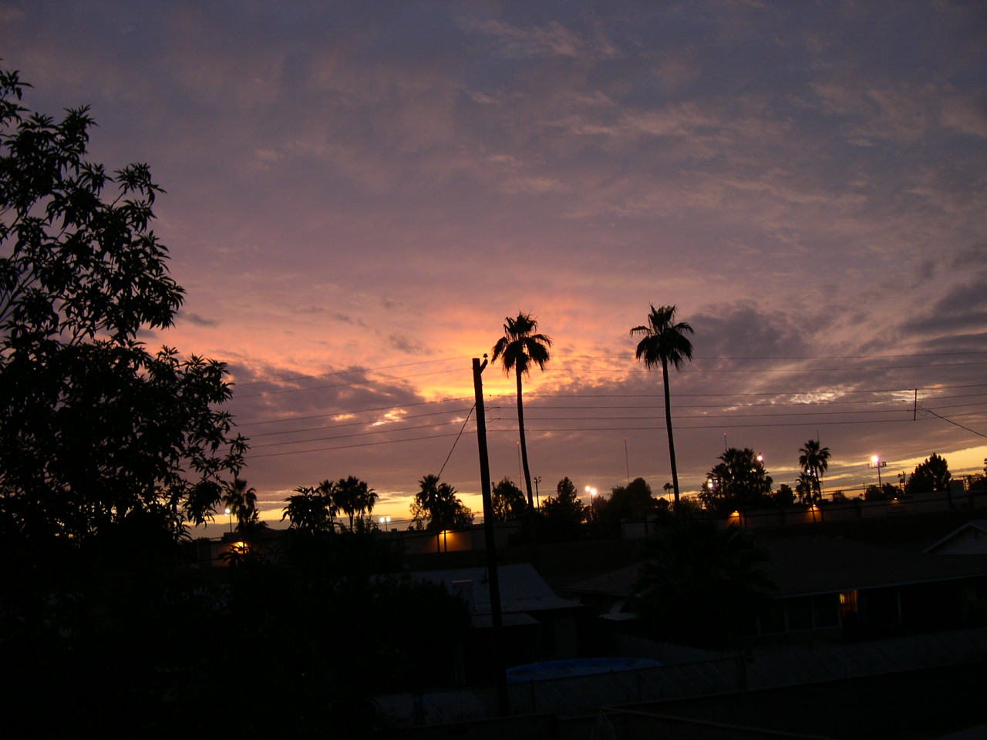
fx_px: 1083
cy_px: 370
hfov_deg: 49.0
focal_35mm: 38
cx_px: 494
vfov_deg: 37.7
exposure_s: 1/27.9
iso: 100
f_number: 2.8
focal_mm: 8
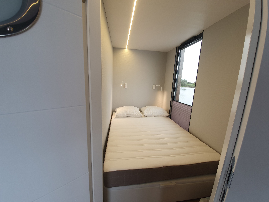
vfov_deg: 89.9
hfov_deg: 106.2
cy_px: 101
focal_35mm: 13
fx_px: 101
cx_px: 134
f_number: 2.2
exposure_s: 1/50
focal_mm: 1.8
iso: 64
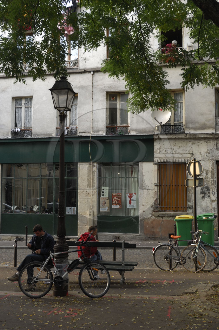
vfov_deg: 49.6
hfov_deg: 34.1
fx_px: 357
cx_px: 110
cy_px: 165
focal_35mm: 39
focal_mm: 26
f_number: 4
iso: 160
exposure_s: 1/40
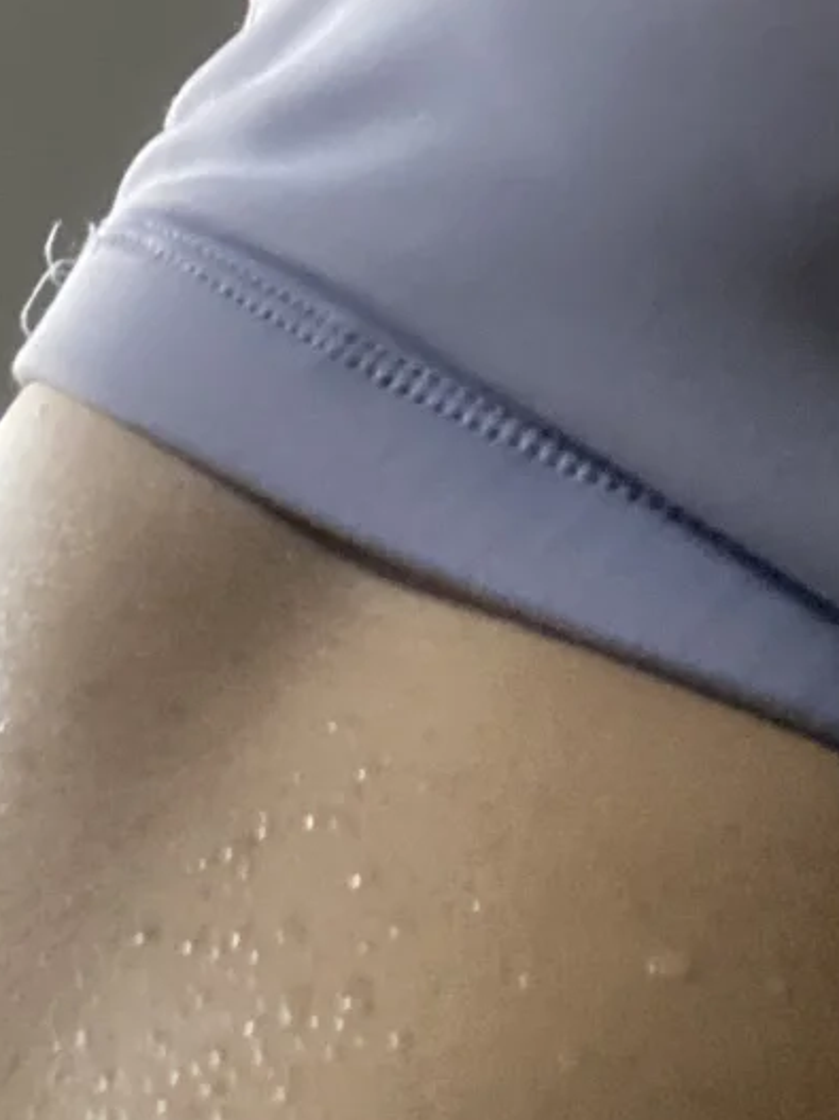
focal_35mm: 82
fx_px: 2651
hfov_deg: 17.3
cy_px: -140
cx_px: 973
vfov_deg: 22.4
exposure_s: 1/24
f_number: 2.2
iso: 800
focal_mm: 2.71
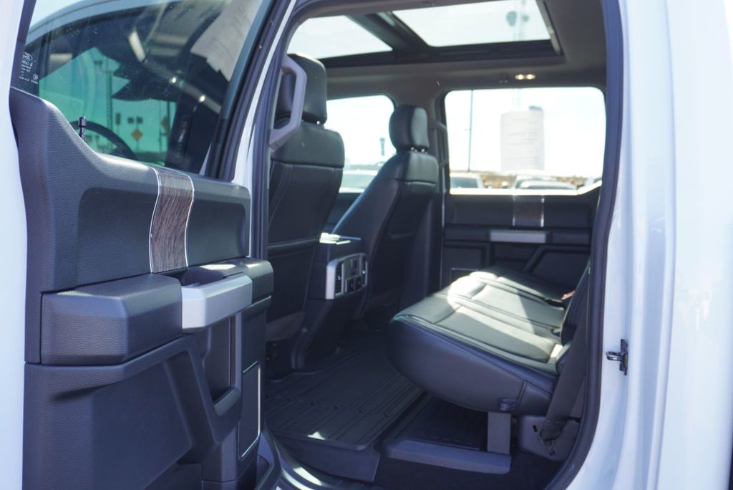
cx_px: 366
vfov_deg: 41.8
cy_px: 245
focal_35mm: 32
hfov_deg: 59.5
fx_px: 642
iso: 100
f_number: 4.5
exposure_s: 1/80
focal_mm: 21
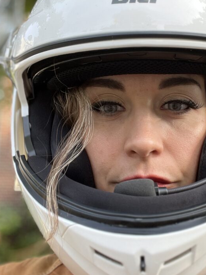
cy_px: 122
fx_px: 349
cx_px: 146
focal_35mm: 44
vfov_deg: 42.9
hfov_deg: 32.5
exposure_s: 1/121
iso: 80
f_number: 2.2
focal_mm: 2.71
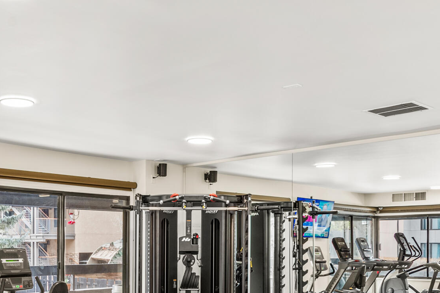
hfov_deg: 42.1
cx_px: 140
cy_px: 231
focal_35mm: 46
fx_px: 562
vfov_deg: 28.7
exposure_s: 1/3
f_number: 10
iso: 400
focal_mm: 17
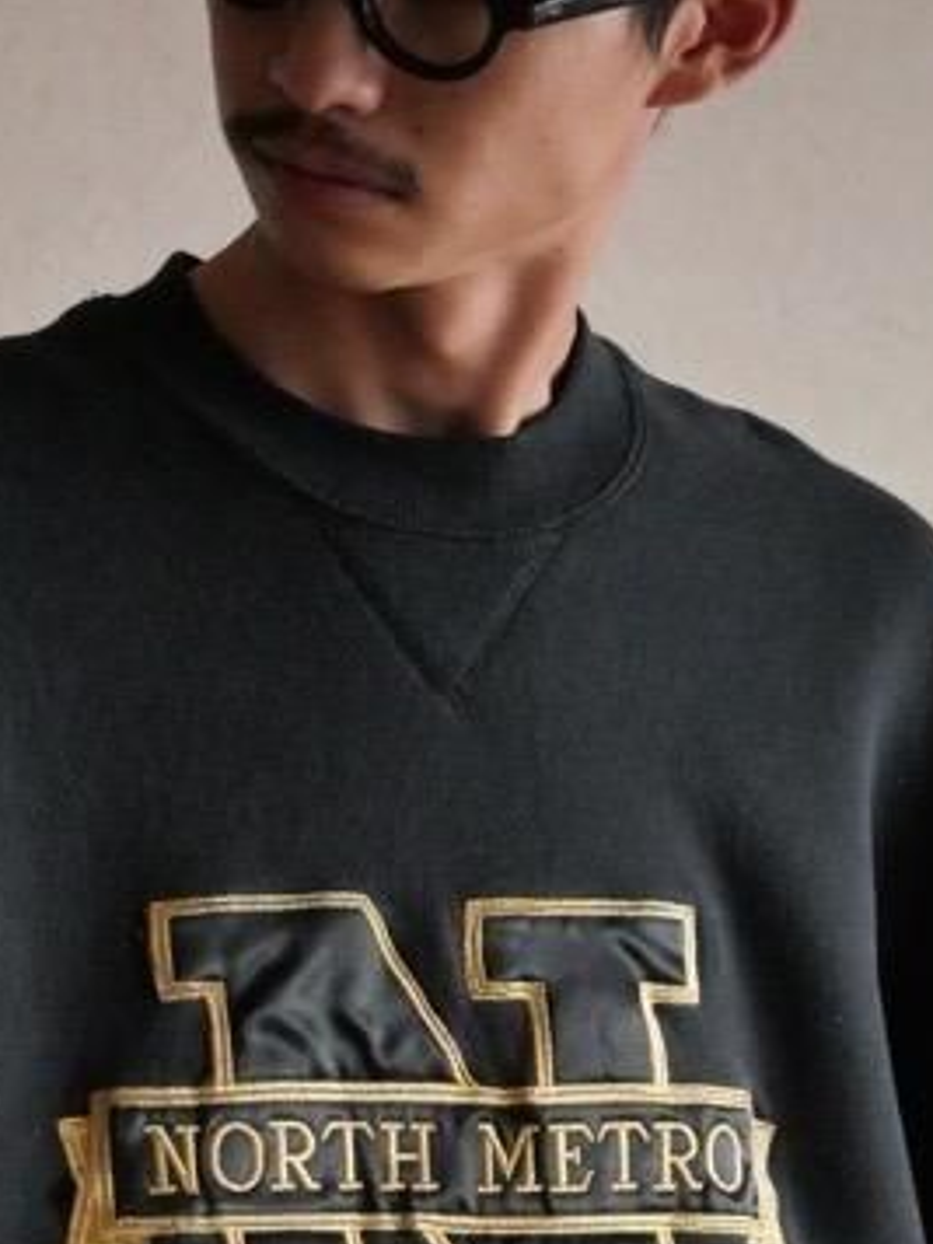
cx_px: 311
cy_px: 1487
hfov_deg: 6.0
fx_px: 8948
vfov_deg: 7.9
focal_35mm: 249
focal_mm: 52
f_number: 4
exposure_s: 1/125
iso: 2500
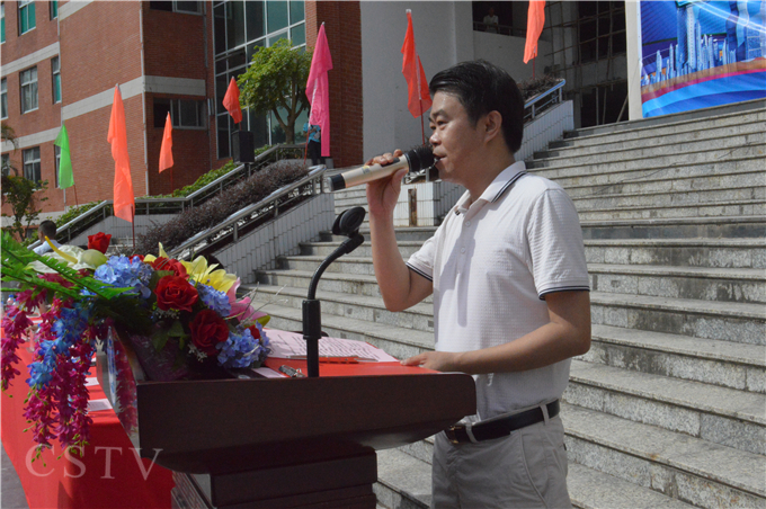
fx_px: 829
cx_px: 383
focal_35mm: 39
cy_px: 254
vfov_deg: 34.1
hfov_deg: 49.6
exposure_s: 1/1600
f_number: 20
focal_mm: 26
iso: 3200
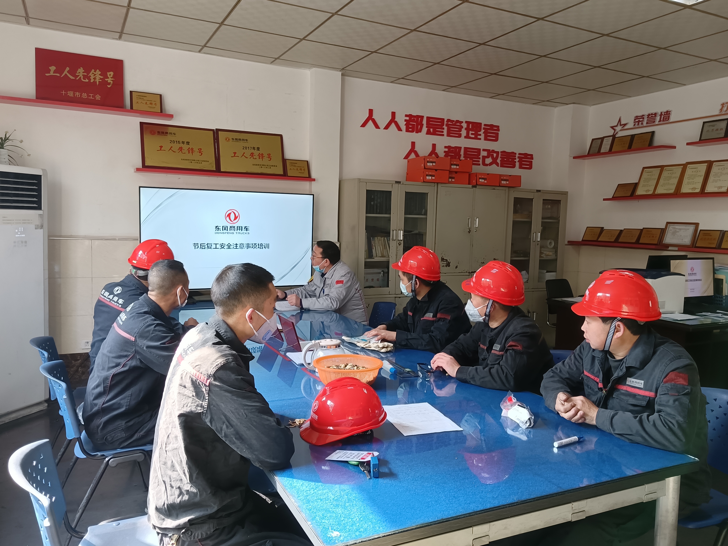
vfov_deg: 51.4
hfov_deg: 65.3
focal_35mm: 27
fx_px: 568
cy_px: 273
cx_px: 364
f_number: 1.9
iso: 350
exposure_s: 1/50
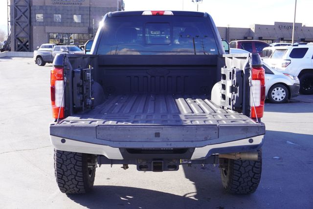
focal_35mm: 48
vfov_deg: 28.1
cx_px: 156
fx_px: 418
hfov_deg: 41.1
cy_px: 104
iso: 100
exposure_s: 1/80
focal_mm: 32
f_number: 6.3
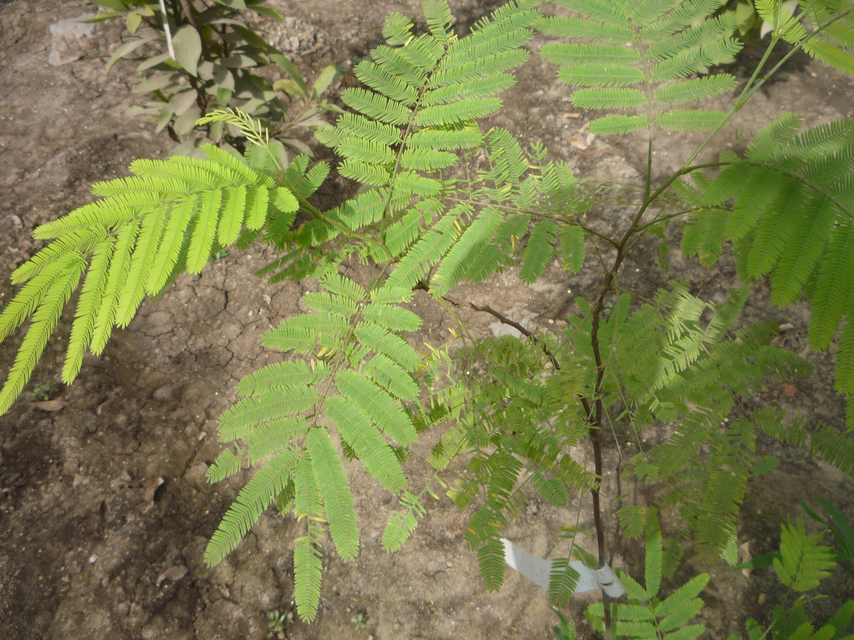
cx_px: 427
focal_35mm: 30
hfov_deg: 60.0
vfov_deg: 46.8
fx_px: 740
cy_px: 320
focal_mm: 5.2
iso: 100
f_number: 4
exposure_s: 1/200
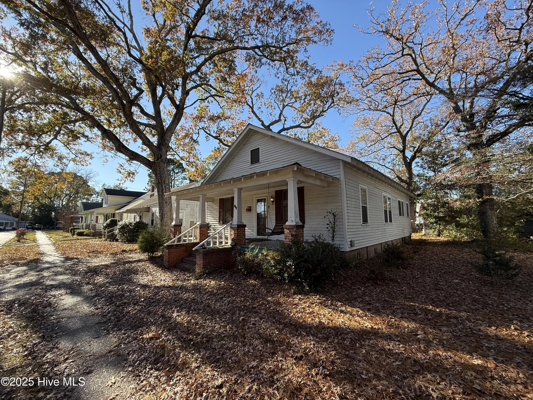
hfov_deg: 102.1
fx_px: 216
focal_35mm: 14
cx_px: 266
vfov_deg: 85.7
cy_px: 200
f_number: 2.2
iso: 64
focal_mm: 2.22
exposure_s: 1/545
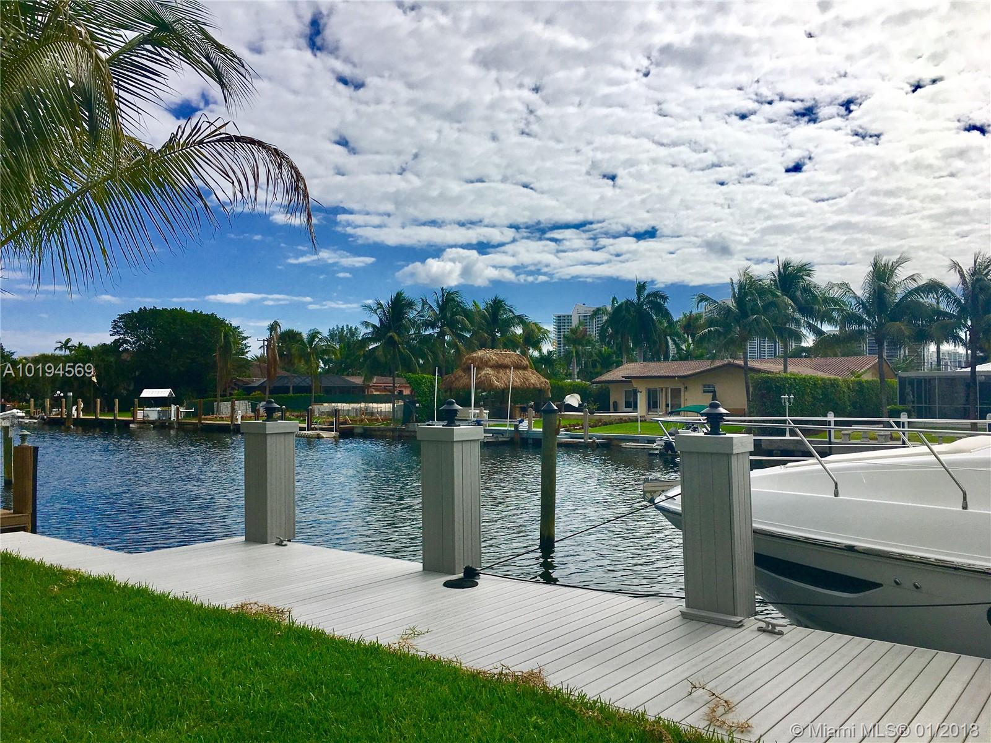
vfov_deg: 48.2
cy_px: 372
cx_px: 496
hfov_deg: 61.7
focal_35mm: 29
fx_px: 830
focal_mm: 4.15
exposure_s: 1/5917
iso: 25
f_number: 2.2
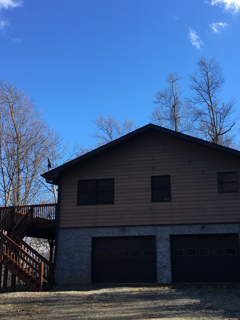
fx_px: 351
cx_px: 138
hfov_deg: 37.6
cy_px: 164
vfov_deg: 49.0
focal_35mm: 38
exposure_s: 1/557
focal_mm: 4.15
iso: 25
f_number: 2.2
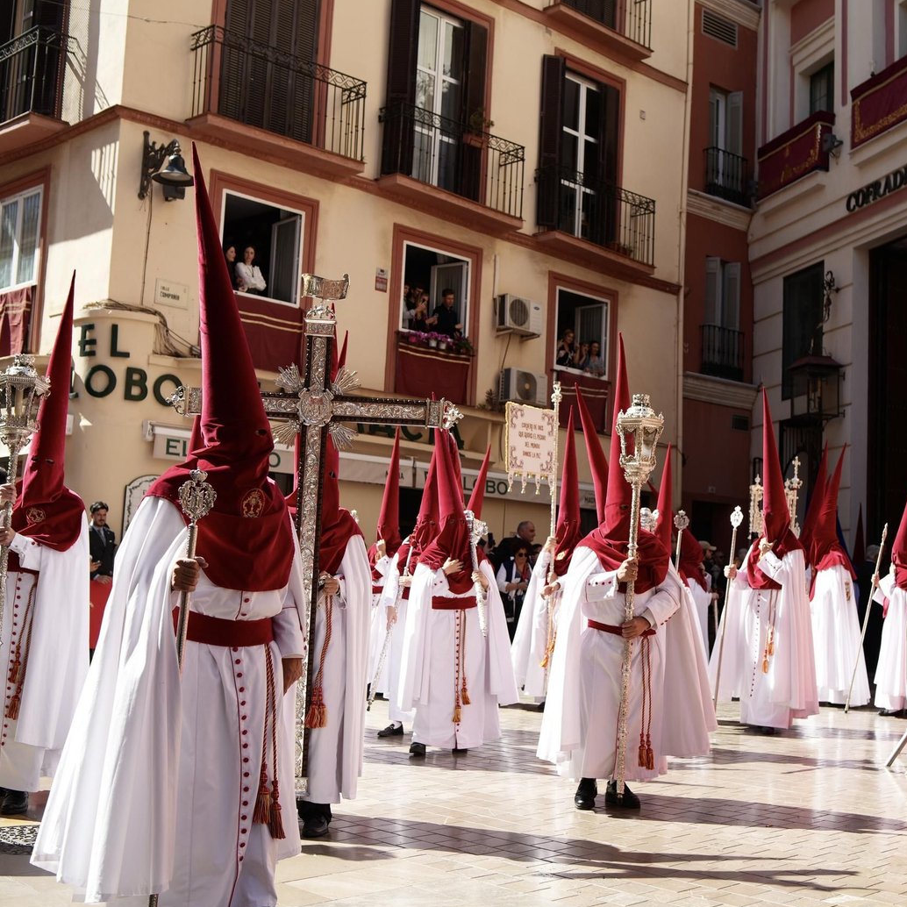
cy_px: 466
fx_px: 1364
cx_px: 603
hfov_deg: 36.4
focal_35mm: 46
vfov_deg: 36.8
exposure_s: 1/500
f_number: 4
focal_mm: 35
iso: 100
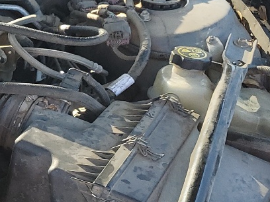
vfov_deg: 14.3
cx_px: -138
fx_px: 796
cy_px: 209
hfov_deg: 17.3
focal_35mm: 102
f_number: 1.5
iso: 50
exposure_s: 1/455
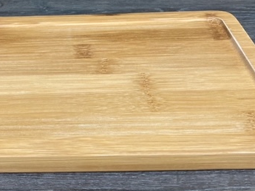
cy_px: 53
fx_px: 383
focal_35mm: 52
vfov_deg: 27.7
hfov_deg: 36.4
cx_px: 78
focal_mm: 3.99
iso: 125
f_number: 1.8
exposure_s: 1/50
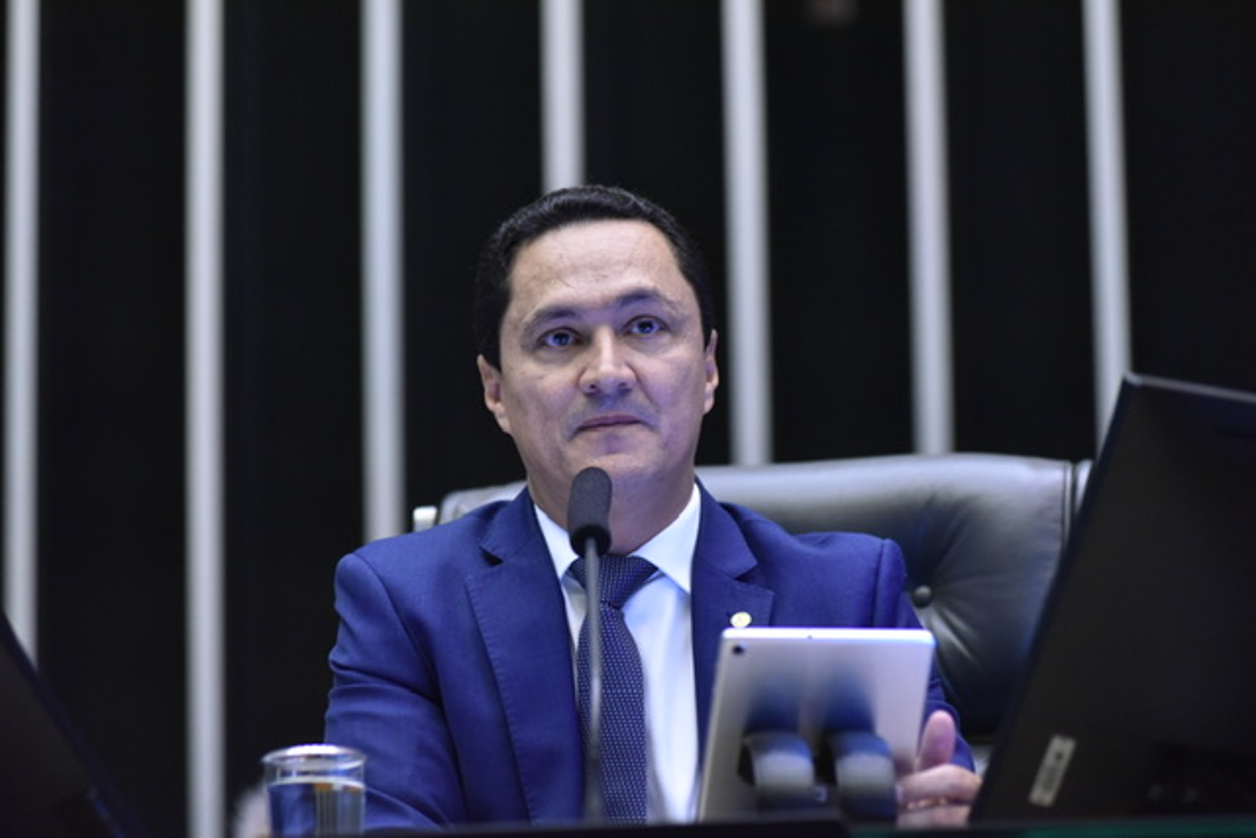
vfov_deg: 8.1
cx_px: 628
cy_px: 419
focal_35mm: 170
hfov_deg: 12.1
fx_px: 5932
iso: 3200
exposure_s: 1/160
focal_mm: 170
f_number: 3.5
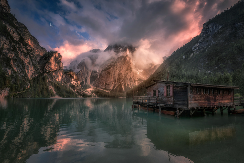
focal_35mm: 14
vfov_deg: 81.3
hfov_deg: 104.2
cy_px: 82
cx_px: 122
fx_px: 95
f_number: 11
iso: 50
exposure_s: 1/160
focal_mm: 14
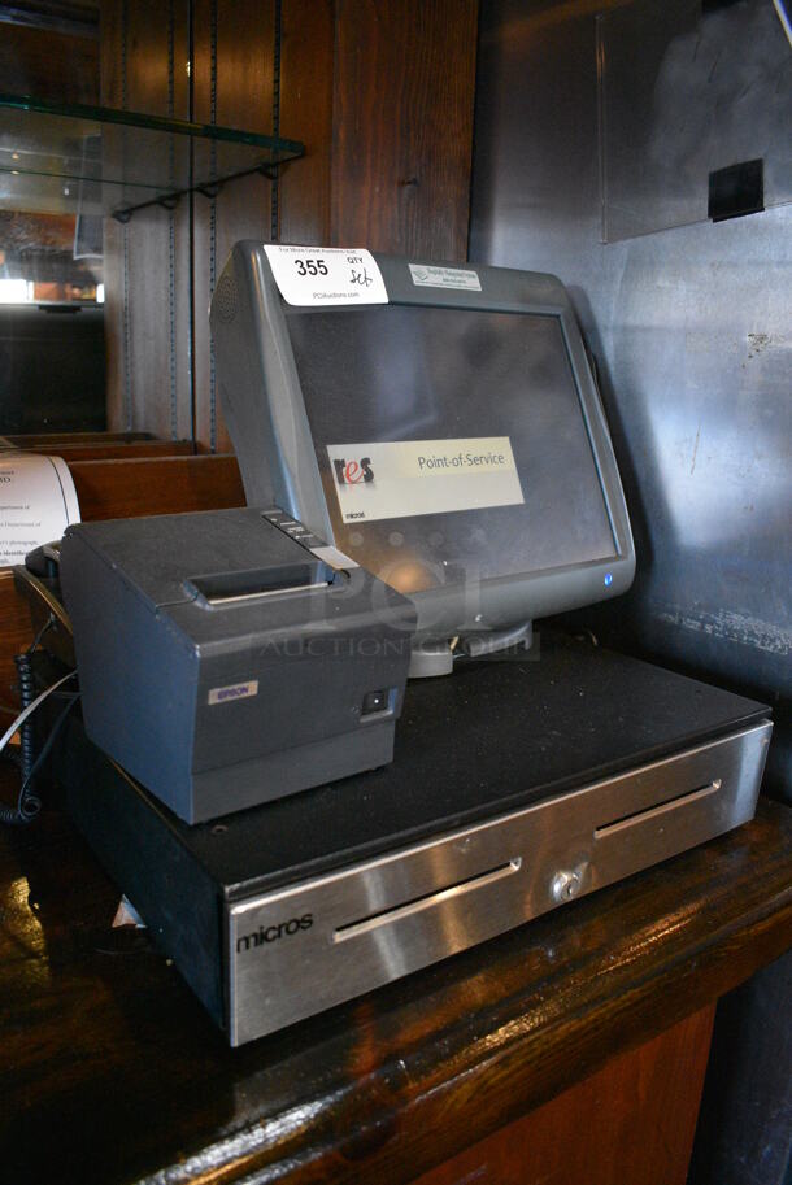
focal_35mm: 27
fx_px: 890
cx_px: 396
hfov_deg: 48.0
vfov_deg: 67.3
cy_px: 592
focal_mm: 18
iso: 5000
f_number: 3.5
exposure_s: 1/125
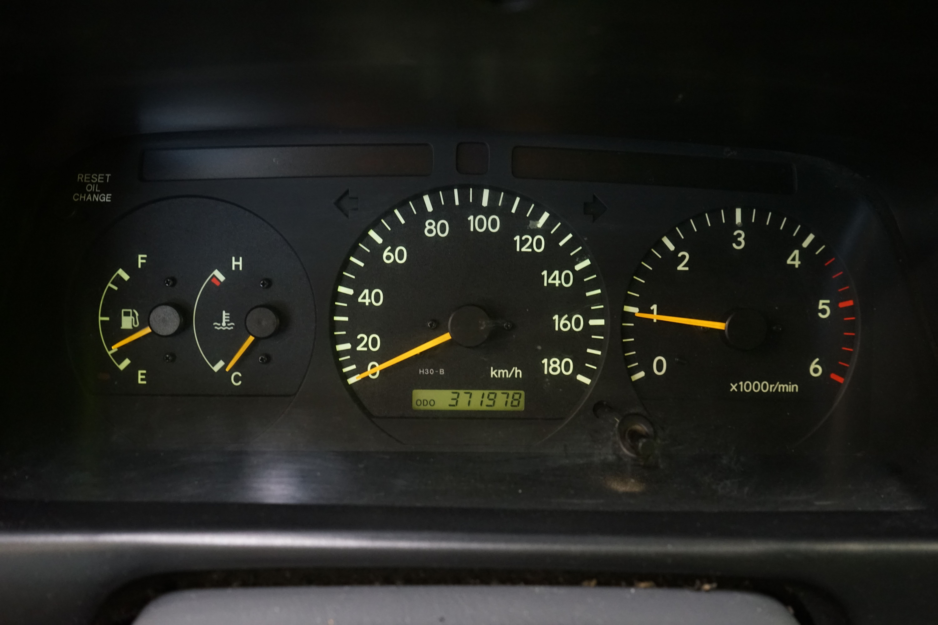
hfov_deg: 60.3
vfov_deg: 42.3
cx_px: 469
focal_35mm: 31
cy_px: 312
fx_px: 808
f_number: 5.6
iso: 3200
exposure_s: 1/15
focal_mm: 31
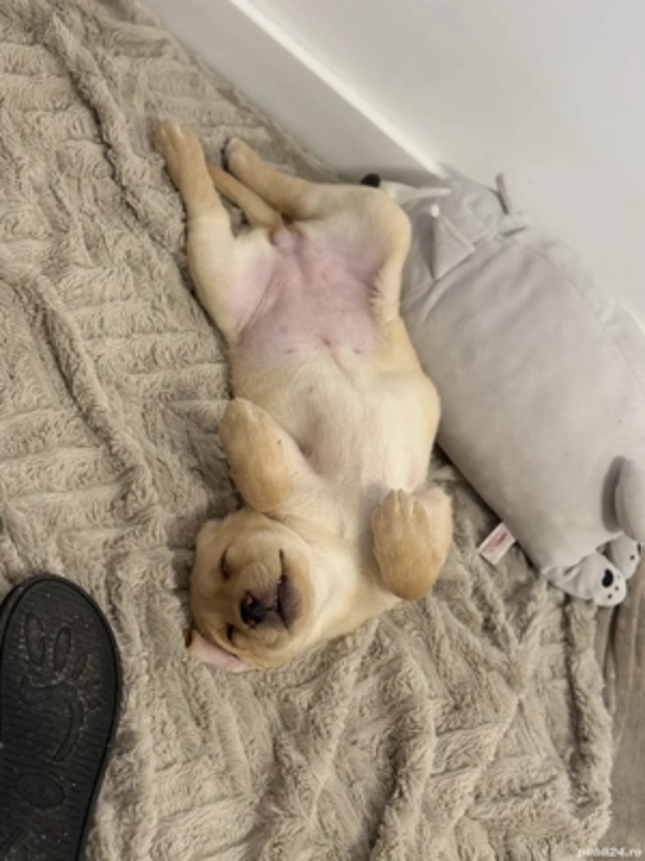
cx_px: 322
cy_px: 430
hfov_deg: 28.0
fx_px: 1292
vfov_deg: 36.8
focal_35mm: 52
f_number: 1.6
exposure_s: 1/33
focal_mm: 5.96
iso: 200
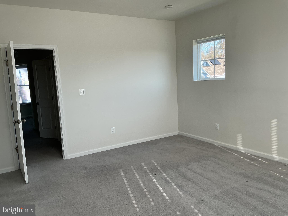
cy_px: 108
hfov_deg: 61.7
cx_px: 144
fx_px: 241
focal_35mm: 29
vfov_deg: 48.2
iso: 32
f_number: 1.8
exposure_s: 1/165
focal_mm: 3
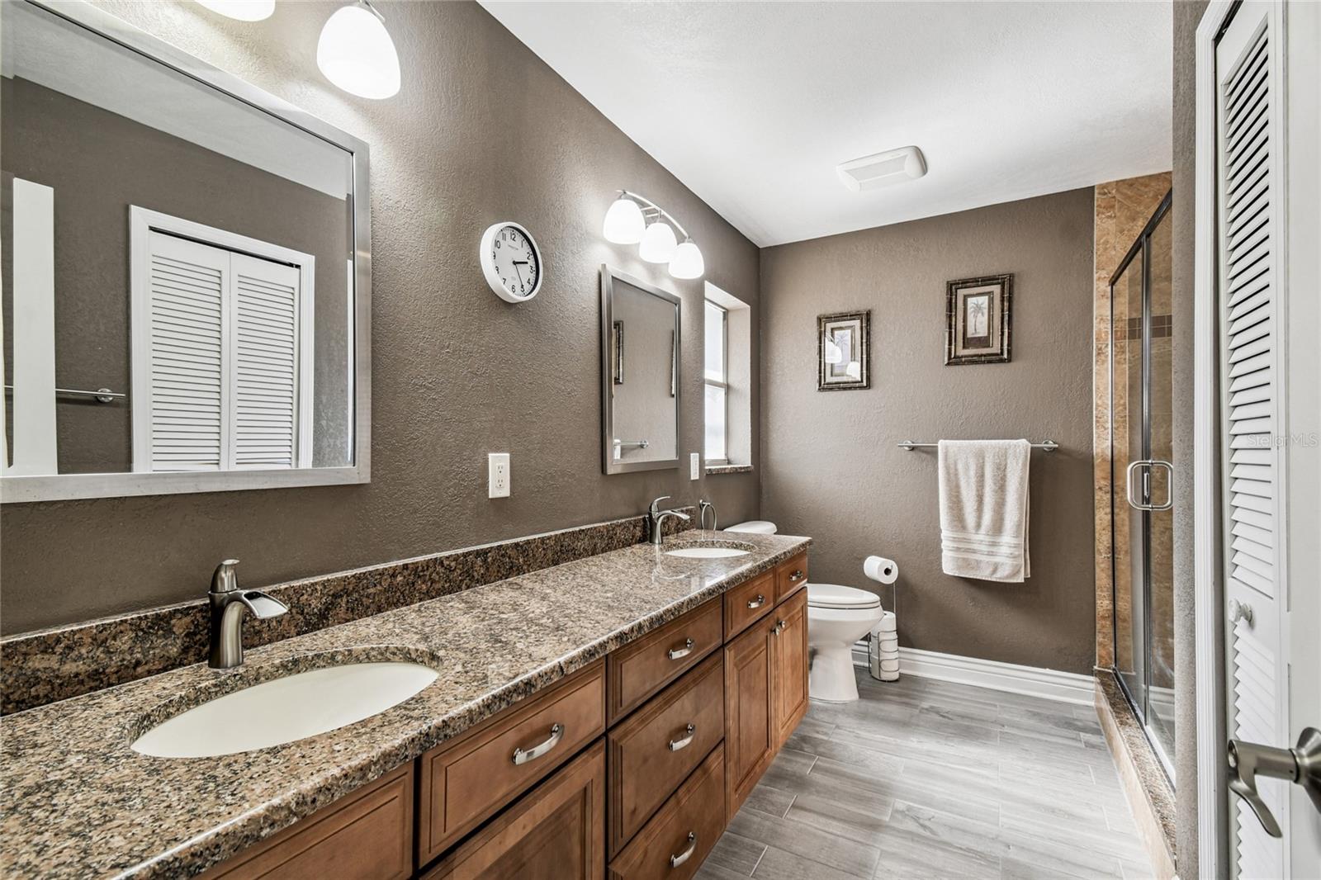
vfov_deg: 77.3
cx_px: 660
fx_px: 550
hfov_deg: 100.4
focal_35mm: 15
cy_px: 440
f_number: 7.1
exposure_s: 1/2.5
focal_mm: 10
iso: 100
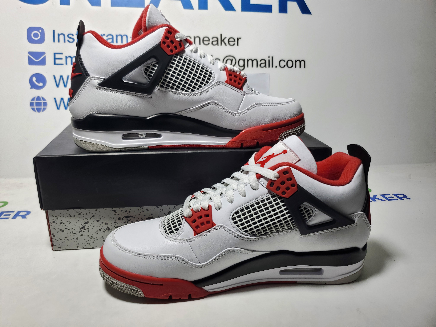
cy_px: 164
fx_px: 327
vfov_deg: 53.1
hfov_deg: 67.3
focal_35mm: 26
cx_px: 218
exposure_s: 1/411
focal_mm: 4.3
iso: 50
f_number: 1.5
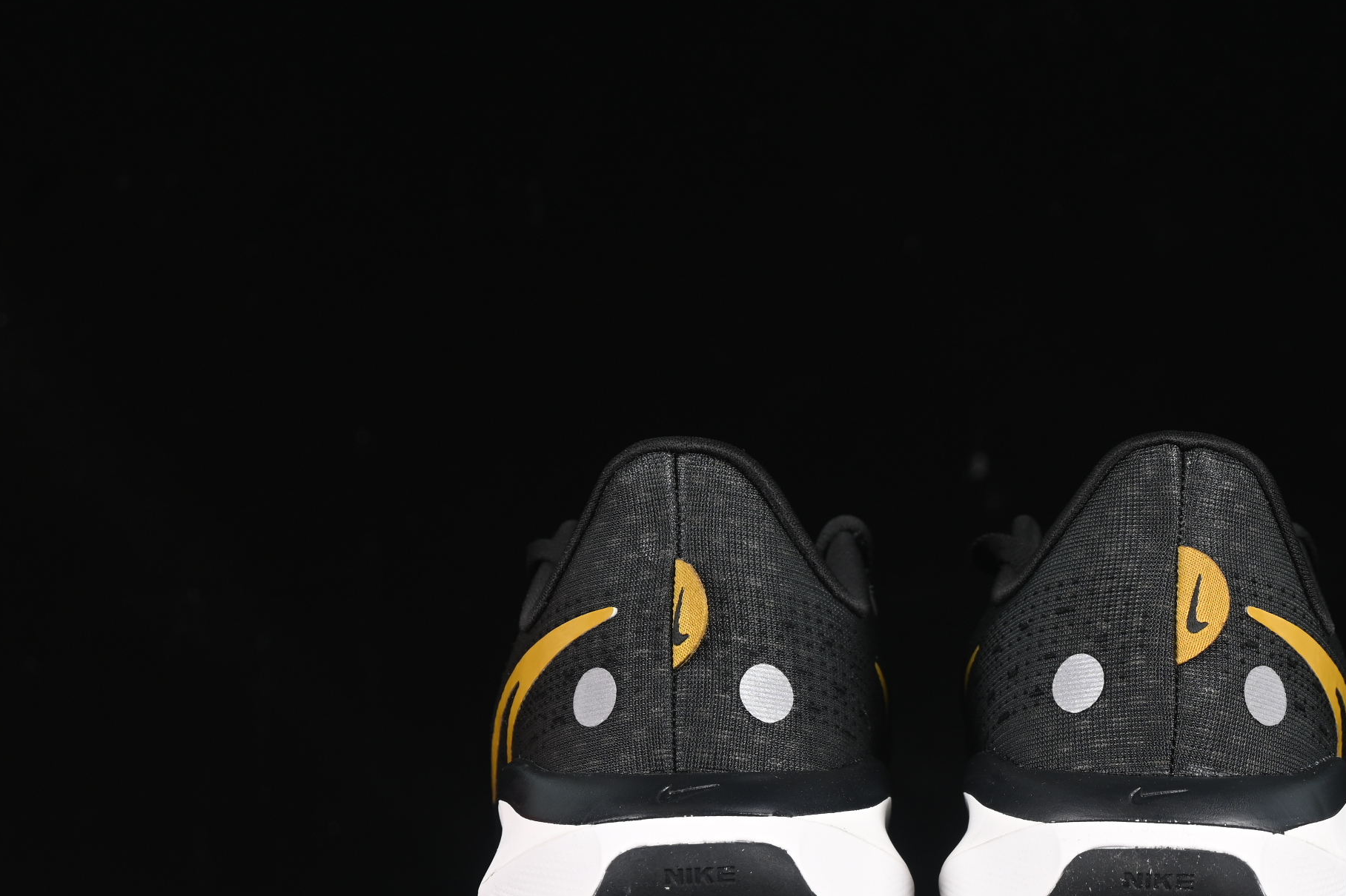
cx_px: 952
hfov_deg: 17.7
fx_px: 4299
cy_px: 578
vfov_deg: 11.9
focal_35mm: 115
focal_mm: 50
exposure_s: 1/50
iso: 160
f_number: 6.3
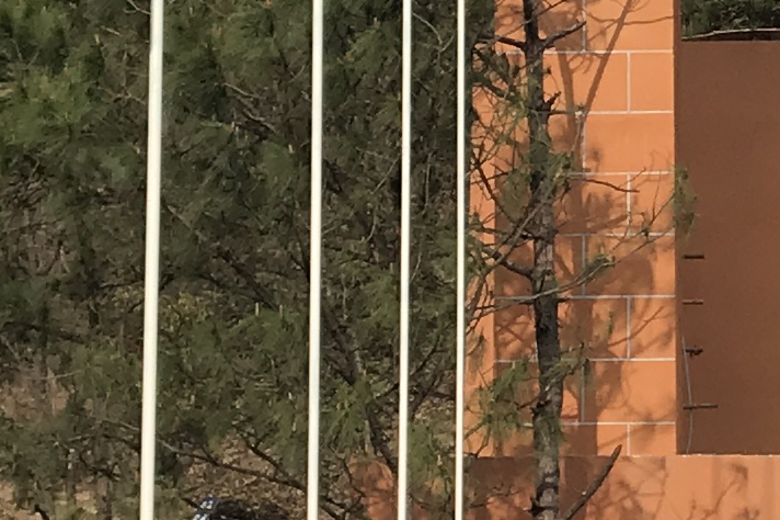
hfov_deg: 12.2
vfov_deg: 8.3
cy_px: 314
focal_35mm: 165
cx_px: 924
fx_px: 3573
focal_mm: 3.99
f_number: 1.8
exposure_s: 1/1709
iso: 20
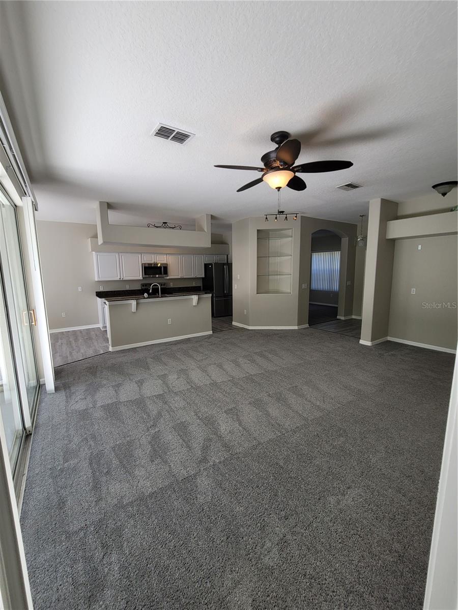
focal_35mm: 13
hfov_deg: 89.9
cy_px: 305
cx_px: 229
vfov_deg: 106.2
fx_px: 229
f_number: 2.2
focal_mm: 2.2
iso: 64
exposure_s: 1/173
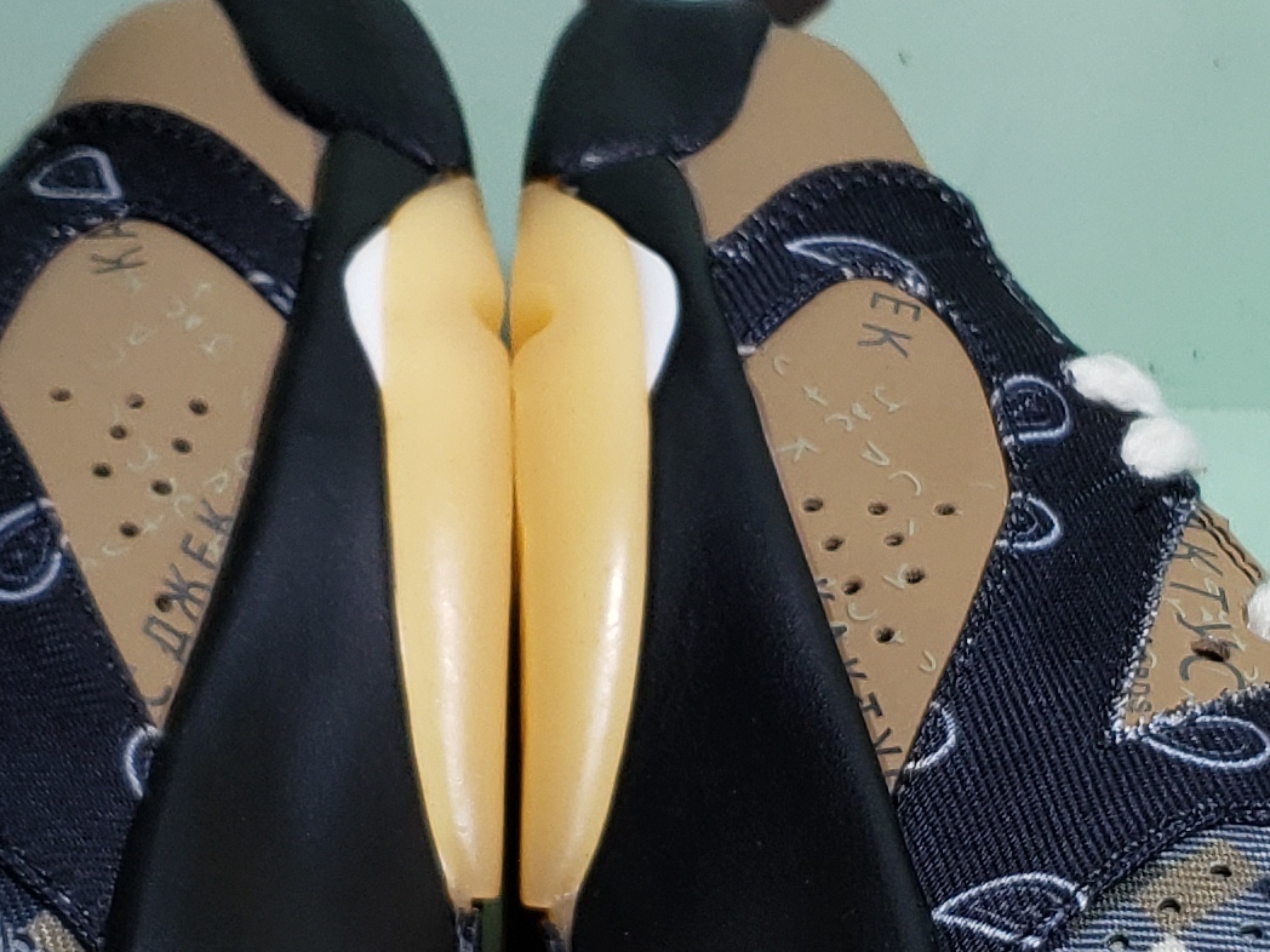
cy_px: 935
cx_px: 728
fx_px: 3669
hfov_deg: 19.6
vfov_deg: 14.6
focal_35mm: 100
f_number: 1.5
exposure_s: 1/506
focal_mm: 4.3
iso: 50
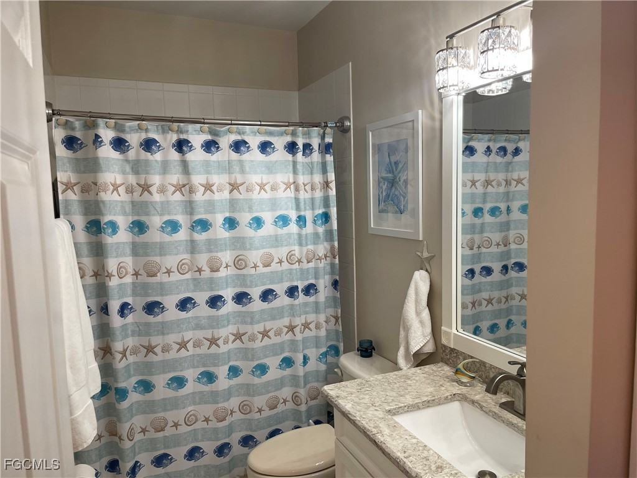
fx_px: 460
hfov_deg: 69.4
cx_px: 318
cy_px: 239
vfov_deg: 54.9
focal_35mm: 25
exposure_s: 1/120
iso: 100
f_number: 1.6
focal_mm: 5.1
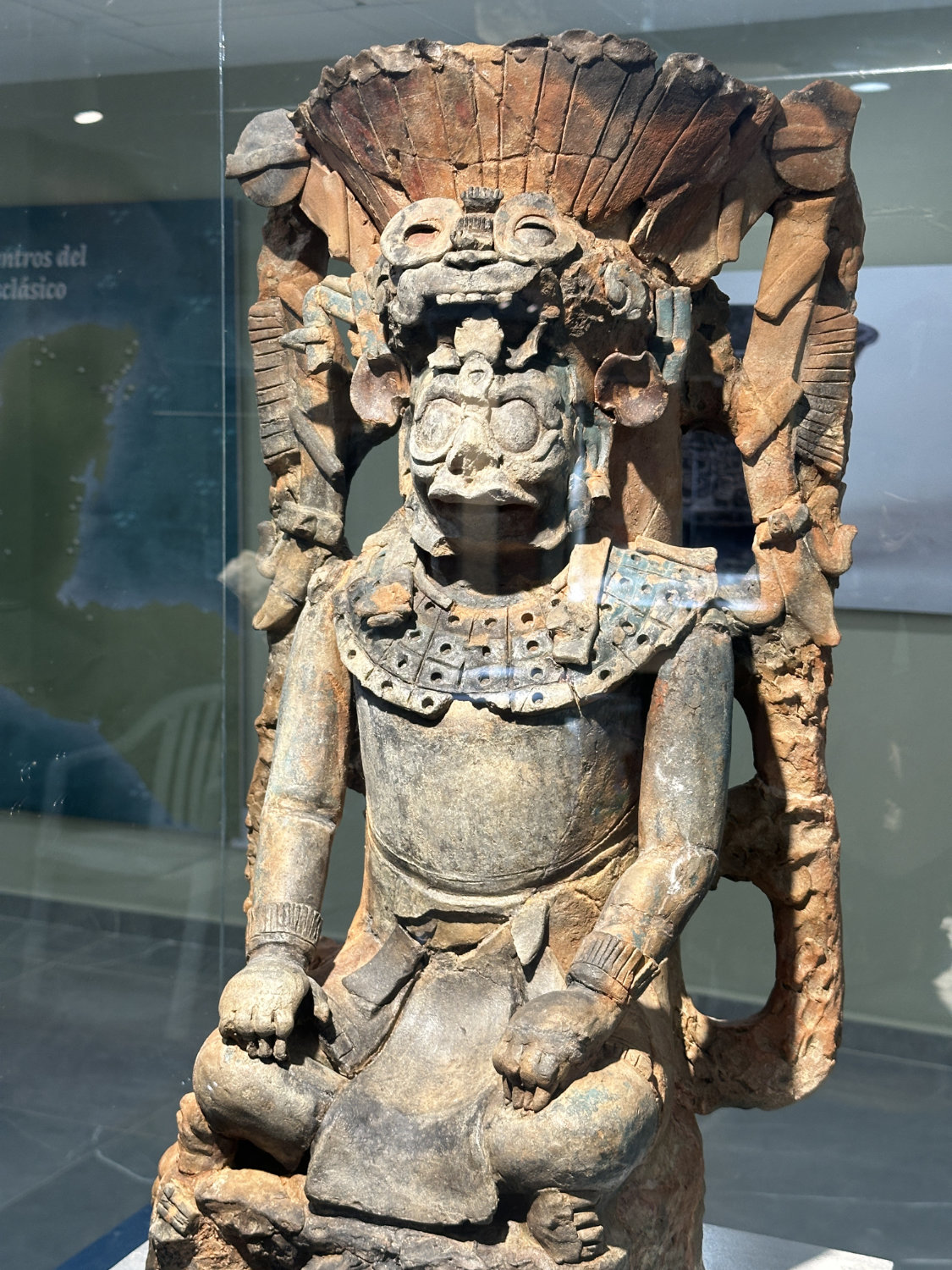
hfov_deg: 30.3
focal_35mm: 48
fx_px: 1760
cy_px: 635
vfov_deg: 39.7
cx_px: 476
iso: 80
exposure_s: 1/64
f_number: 1.8
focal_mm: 6.9
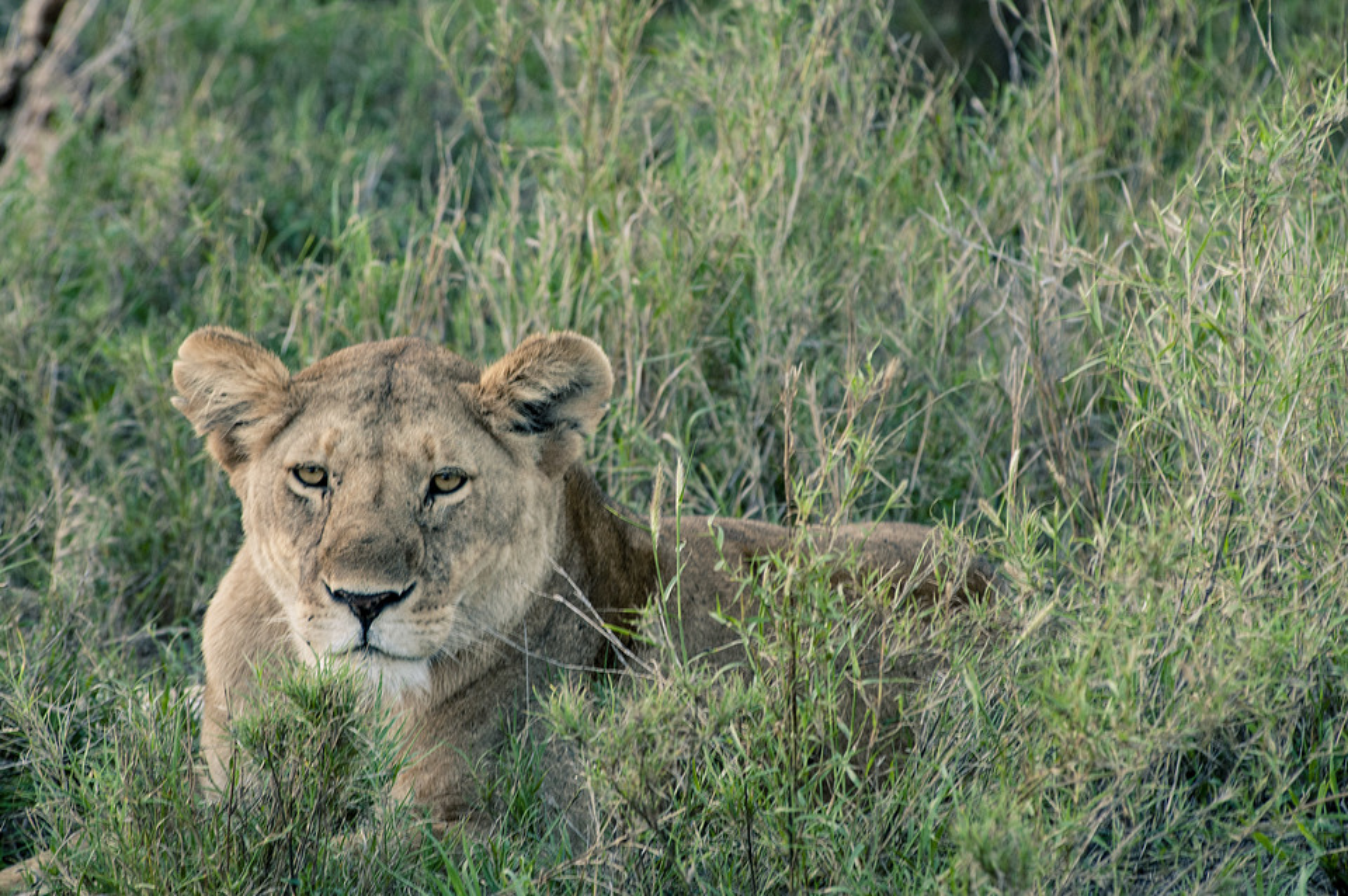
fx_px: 11222
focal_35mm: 300
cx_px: 674
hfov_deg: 6.9
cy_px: 448
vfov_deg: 4.6
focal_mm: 200
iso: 400
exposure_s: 1/50
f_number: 5.6
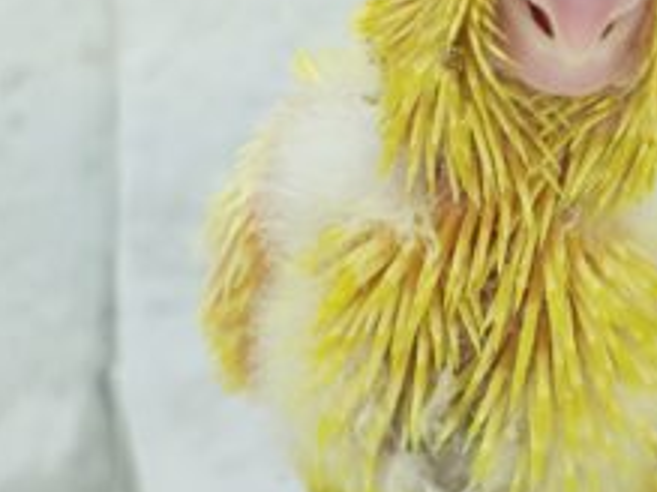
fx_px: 2883
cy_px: 240
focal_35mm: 152
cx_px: 510
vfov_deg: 9.8
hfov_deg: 12.9
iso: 64
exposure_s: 1/100
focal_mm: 5.96
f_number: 1.6
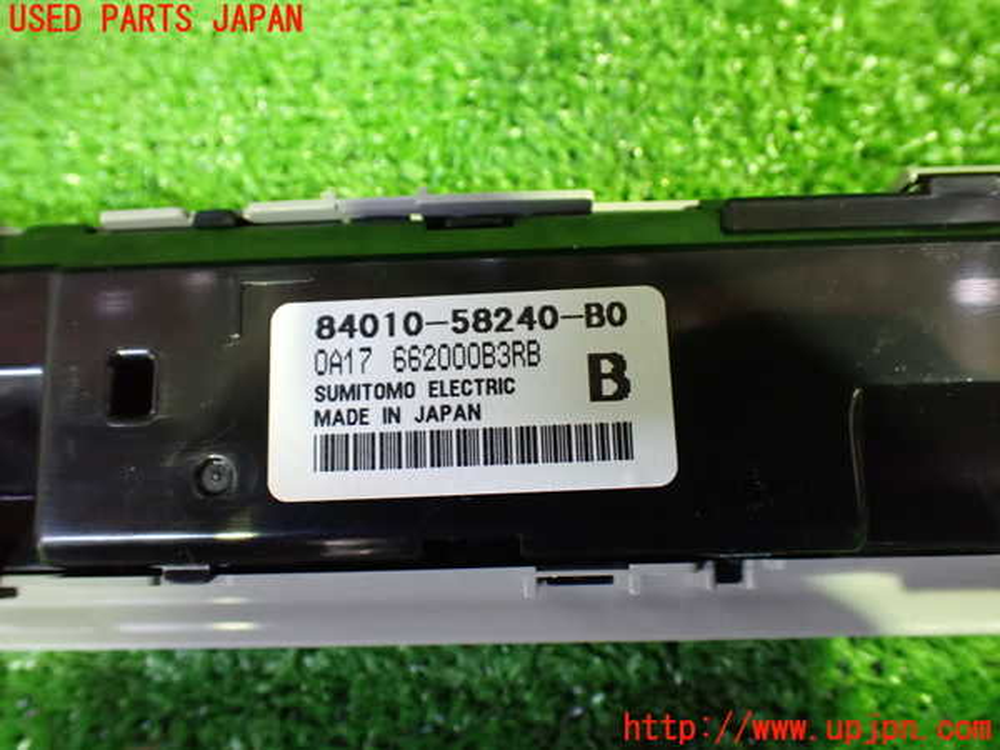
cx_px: 500
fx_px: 867
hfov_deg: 60.0
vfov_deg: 46.8
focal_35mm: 30
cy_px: 375
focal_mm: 5.4
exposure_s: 1/30
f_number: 2.3
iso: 1250
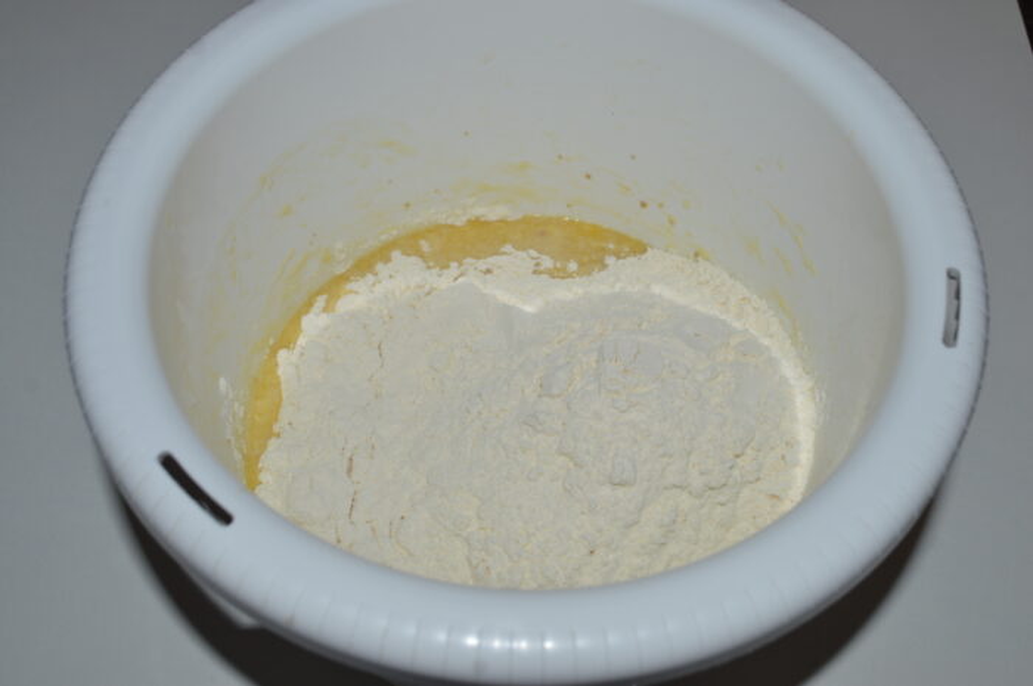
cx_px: 516
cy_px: 343
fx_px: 1204
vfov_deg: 31.8
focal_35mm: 42
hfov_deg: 46.4
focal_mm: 28
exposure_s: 1/60
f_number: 8
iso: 100
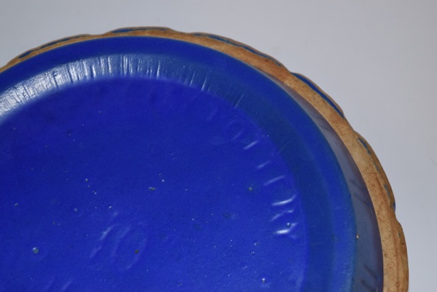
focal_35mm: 82
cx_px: 218
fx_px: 1002
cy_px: 146
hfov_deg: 24.6
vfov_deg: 16.6
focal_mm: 55
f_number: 5.6
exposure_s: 1/125
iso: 800
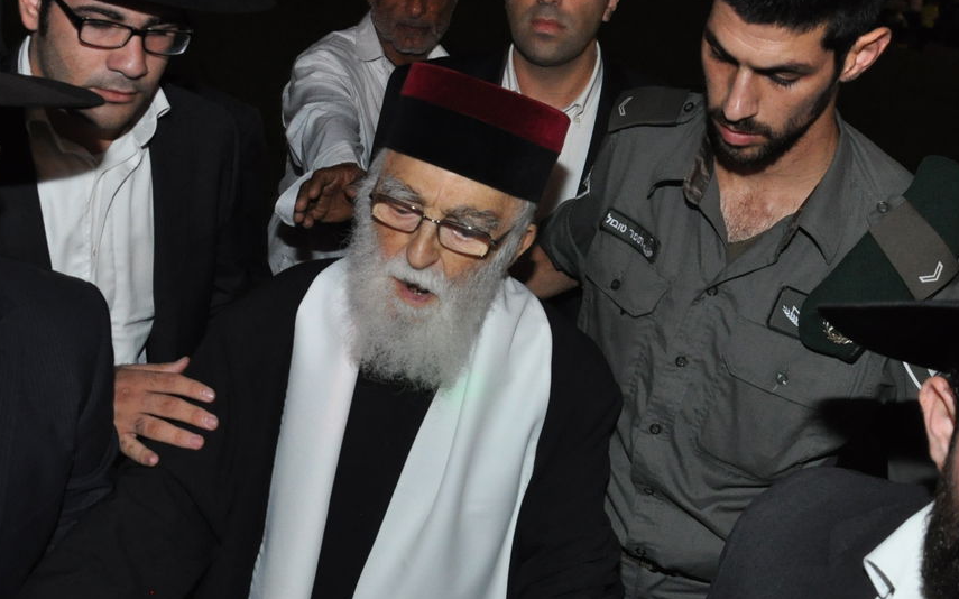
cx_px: 481
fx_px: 1176
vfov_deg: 28.6
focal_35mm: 45
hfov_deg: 44.4
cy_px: 299
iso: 1250
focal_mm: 18
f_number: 5.6
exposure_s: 1/50
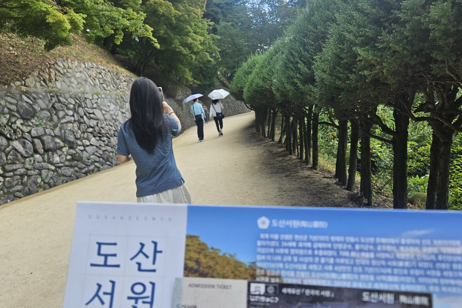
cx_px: 237
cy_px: 184
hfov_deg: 60.3
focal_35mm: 31
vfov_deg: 42.1
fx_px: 398
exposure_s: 1/231
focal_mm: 5.4
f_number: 1.8
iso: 25
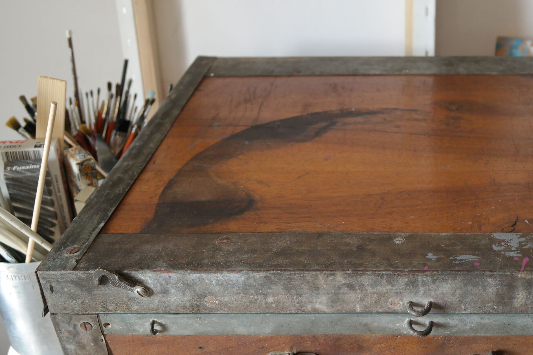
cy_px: 212
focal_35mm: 52
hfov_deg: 37.4
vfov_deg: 25.9
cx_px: 392
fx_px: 770
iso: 400
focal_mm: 22
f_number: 3.5
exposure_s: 1/40
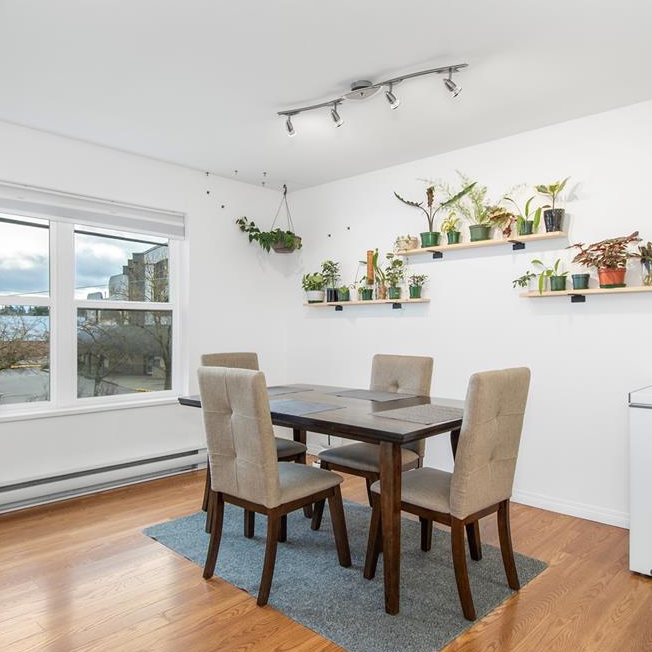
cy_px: 333
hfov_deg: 65.0
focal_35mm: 24
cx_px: 327
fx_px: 511
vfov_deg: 65.0
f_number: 8
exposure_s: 1/8
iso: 320
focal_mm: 12
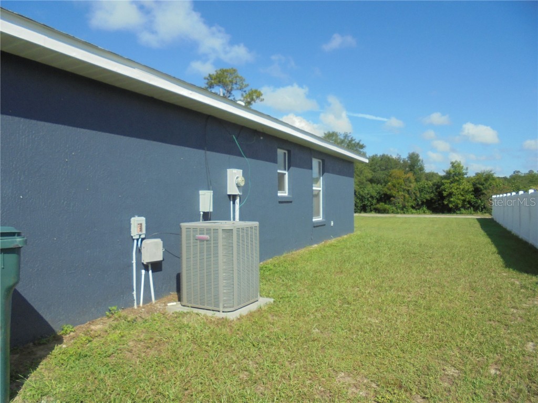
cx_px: 269
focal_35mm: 26
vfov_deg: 53.1
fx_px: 404
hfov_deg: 67.3
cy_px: 202
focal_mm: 4.6
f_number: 3.5
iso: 100
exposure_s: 1/1000
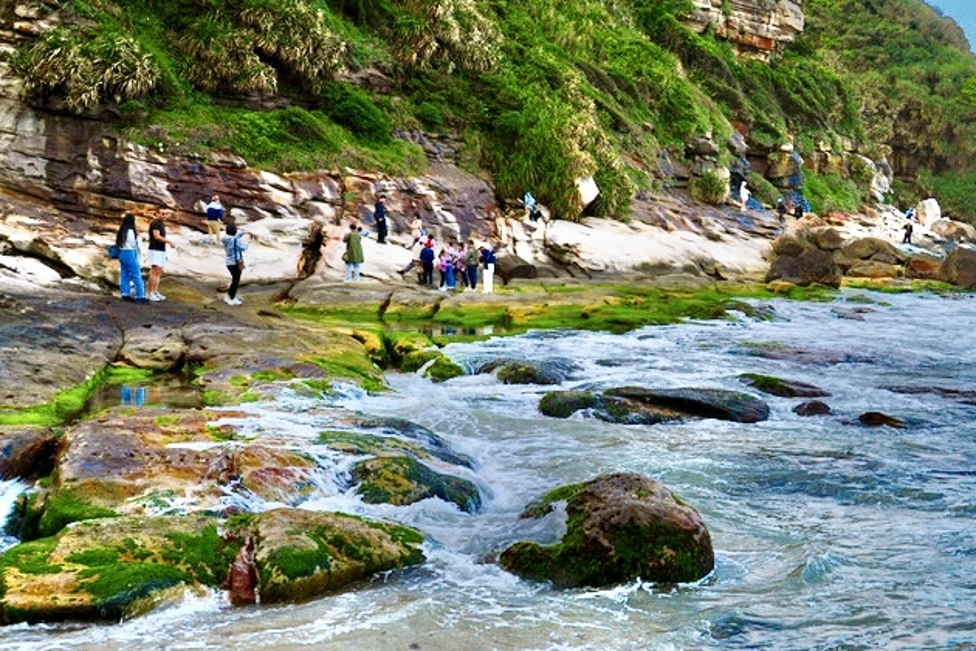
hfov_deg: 36.8
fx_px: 1410
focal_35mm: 52
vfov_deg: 26.0
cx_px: 790
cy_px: 305
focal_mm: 32
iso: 320
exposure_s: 1/60
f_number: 16
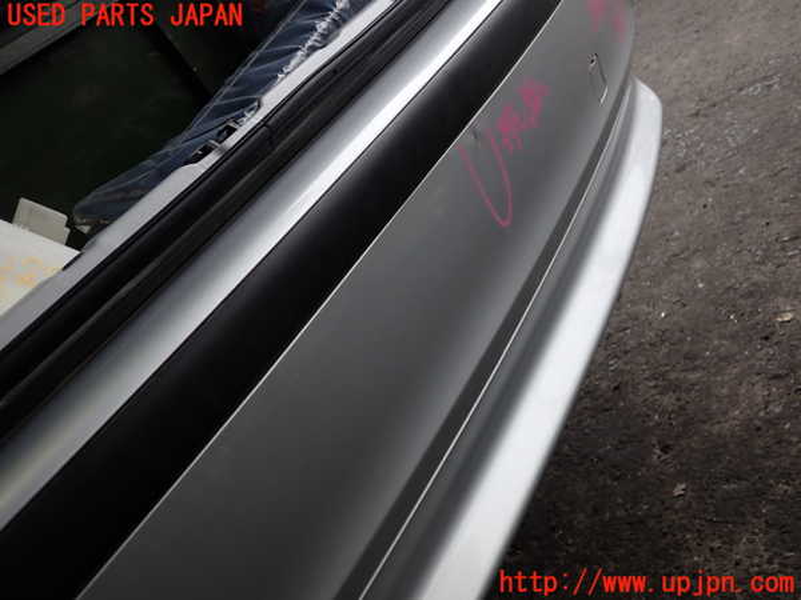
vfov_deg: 46.8
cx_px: 400
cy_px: 300
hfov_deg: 60.0
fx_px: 694
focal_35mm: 30
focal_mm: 5.4
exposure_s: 1/80
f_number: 2.3
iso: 100
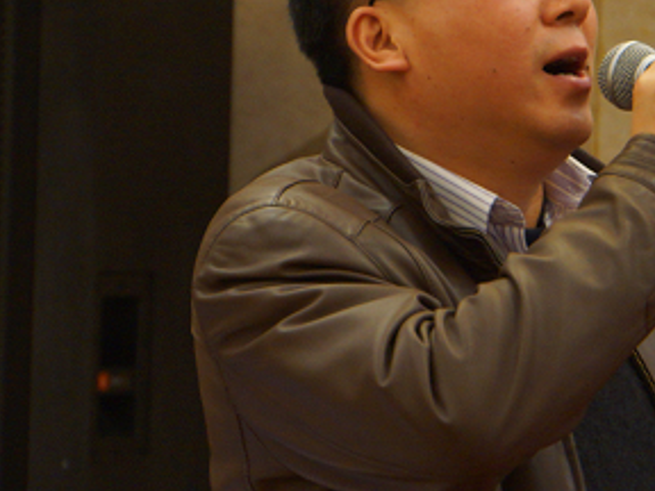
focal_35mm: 415
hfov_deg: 4.8
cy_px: 127
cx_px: 666
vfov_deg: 3.6
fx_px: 7853
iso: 1600
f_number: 6.3
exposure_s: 1/40
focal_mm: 138
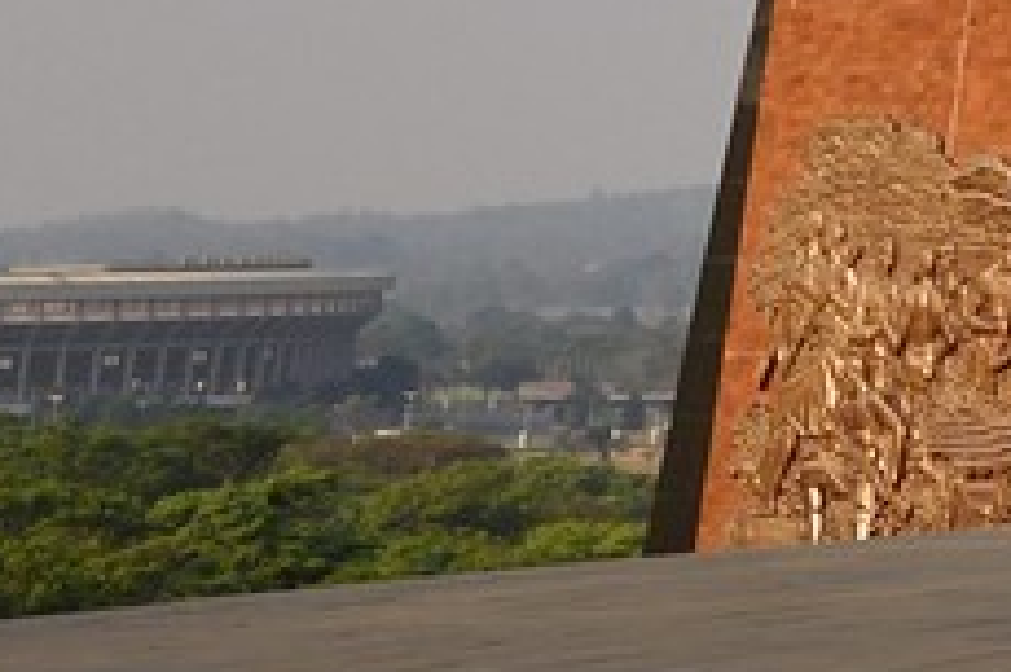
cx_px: 3174
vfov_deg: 5.3
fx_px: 6847
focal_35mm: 244
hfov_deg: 7.3
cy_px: -1427
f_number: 11
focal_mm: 35
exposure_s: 1/200
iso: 200
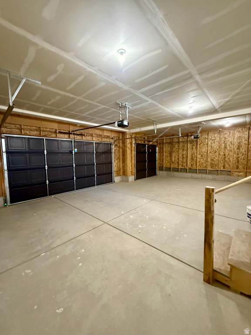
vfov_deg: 102.1
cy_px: 168
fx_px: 135
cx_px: 126
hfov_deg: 85.7
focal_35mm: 14
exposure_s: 1/40
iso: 1000
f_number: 2.2
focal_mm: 2.22
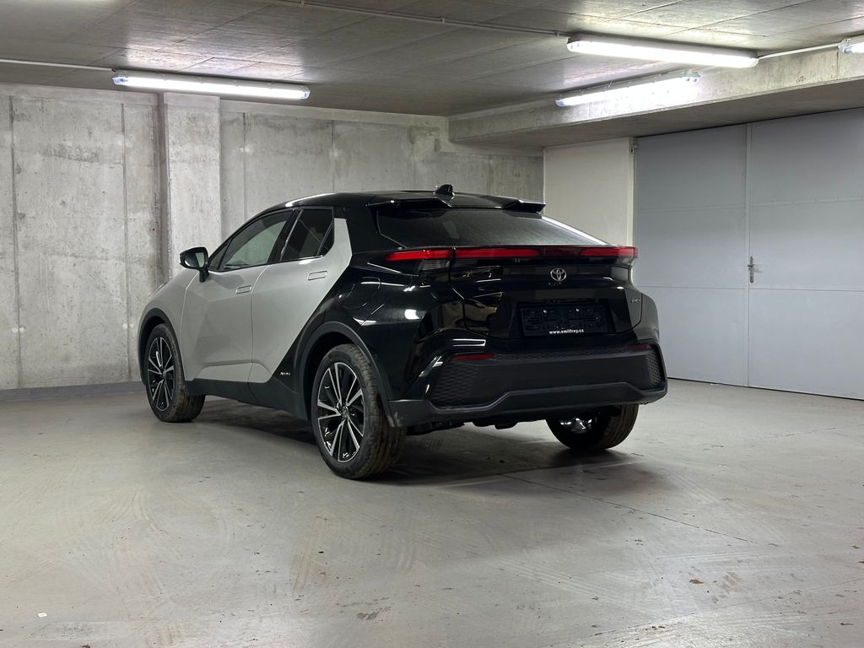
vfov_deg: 30.3
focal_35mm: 48
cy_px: 324
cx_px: 432
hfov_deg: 39.7
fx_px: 1198
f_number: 1.78
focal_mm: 6.86
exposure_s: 1/33
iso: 200
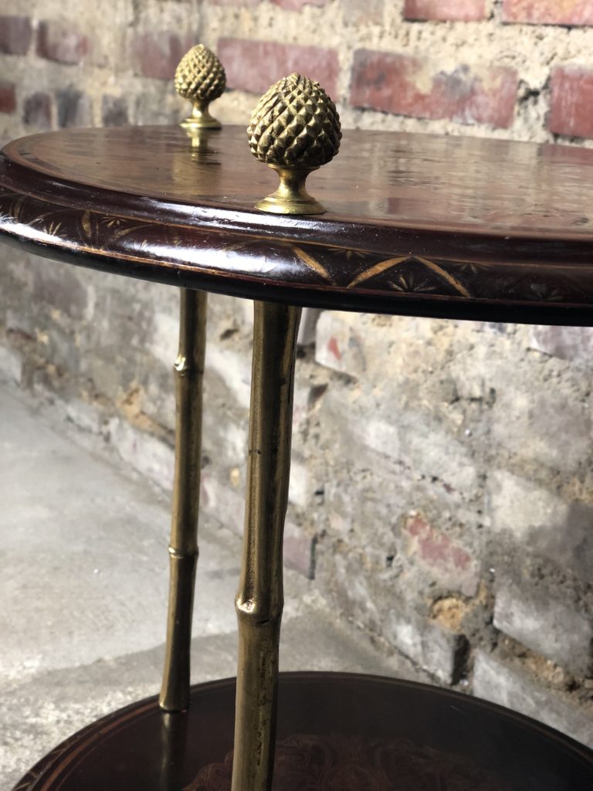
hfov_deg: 28.0
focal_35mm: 52
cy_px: 396
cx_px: 296
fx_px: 1188
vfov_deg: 36.8
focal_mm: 6
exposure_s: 1/33
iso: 100
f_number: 2.4
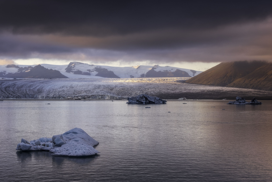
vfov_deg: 17.5
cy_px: 91
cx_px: 136
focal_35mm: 78
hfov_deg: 26.0
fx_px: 589
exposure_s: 1/3
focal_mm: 52
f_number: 11
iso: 160
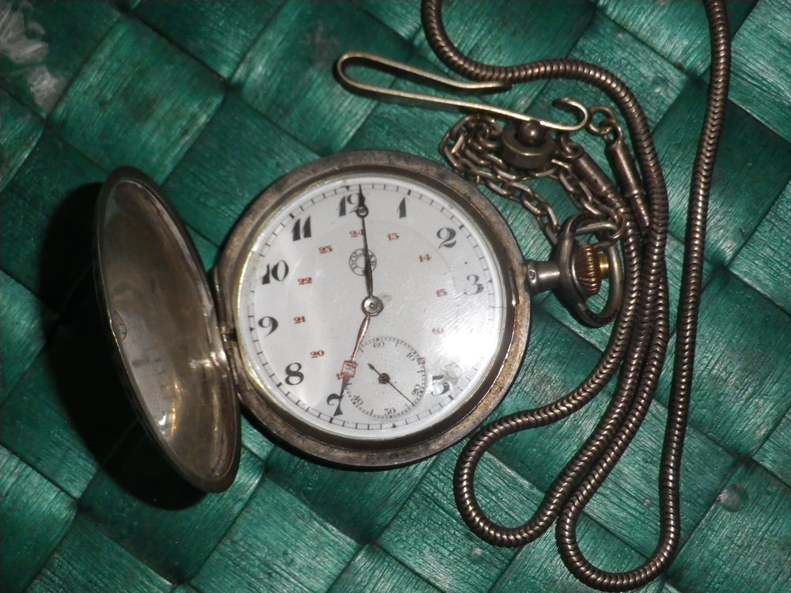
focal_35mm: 79
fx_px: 1805
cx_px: 396
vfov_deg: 18.7
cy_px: 296
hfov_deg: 24.7
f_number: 9.6
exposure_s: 1/80
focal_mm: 14.1
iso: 400
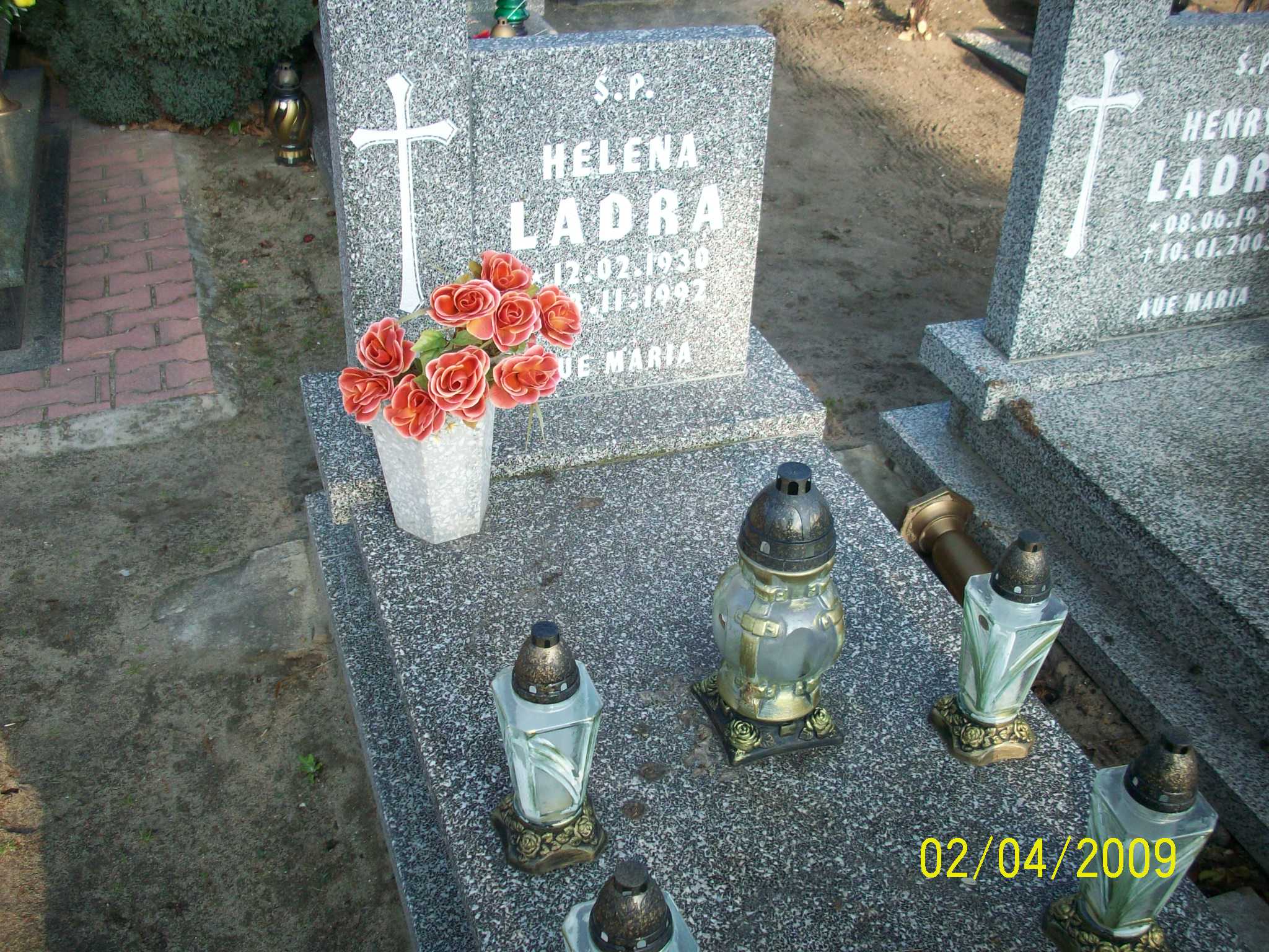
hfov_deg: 50.1
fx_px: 1356
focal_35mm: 37
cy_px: 476
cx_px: 634
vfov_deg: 38.7
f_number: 2.8
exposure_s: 1/347
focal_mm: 6.2
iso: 80
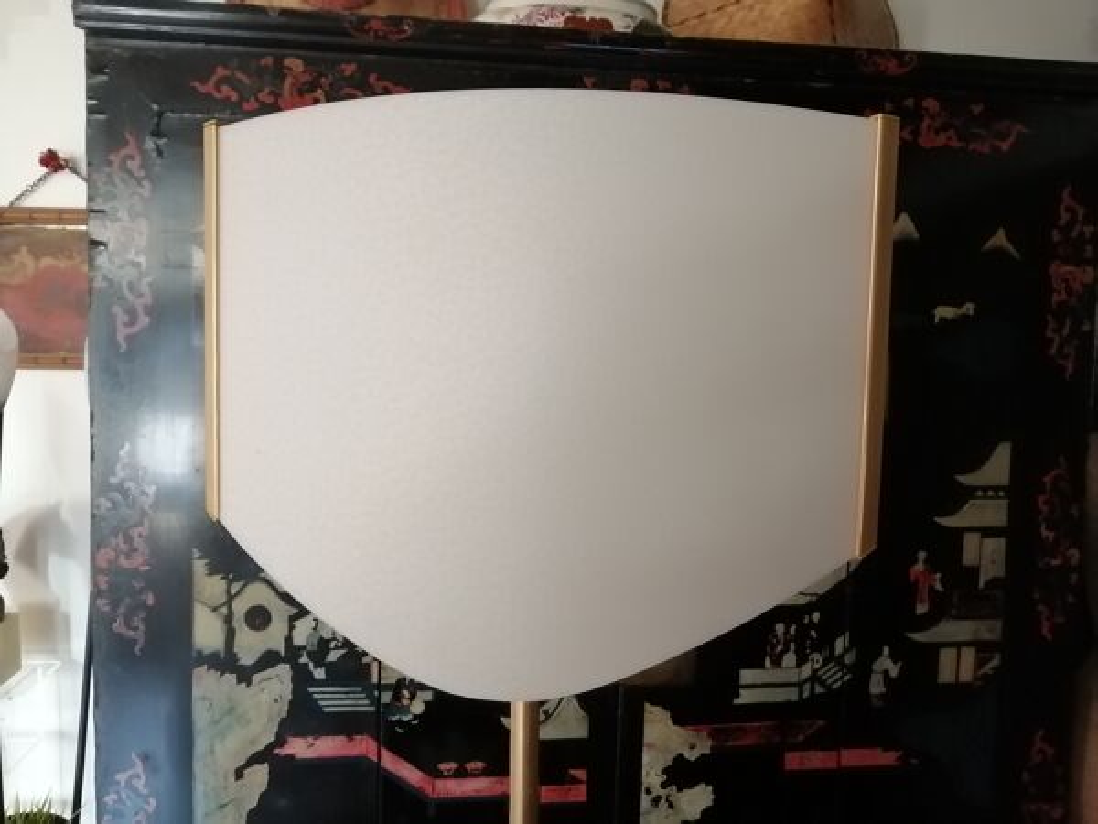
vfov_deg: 53.1
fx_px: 825
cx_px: 549
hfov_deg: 67.3
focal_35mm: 26
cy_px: 412
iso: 640
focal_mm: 3.62
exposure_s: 1/100
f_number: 1.8
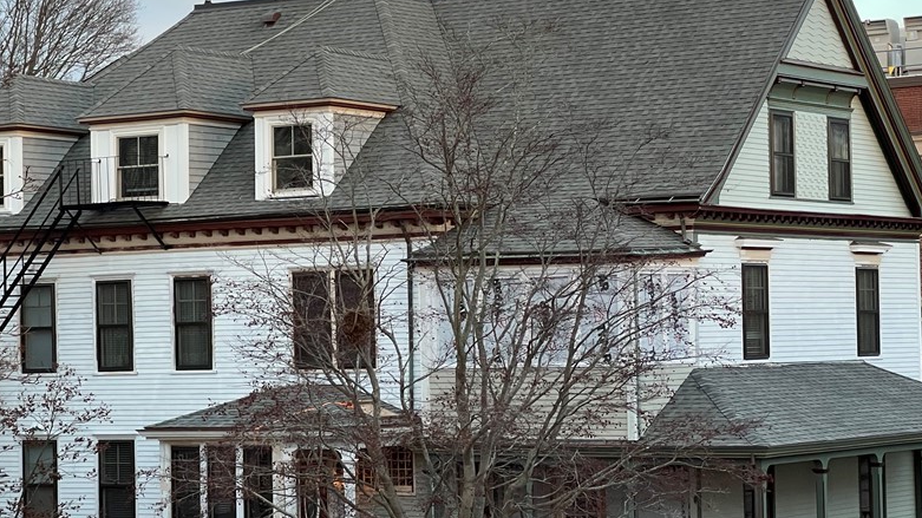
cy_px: 277
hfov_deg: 19.5
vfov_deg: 11.0
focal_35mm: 110
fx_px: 2689
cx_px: 496
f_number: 2.8
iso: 200
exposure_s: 1/120
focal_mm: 9
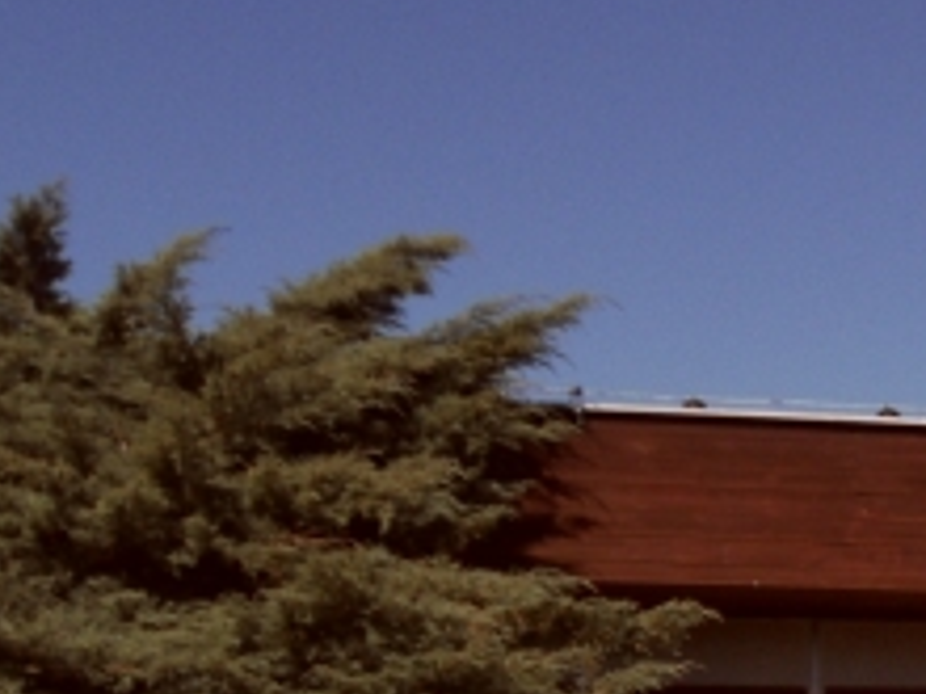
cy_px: 900
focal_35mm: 102
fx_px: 2729
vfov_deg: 13.9
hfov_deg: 18.1
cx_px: 1158
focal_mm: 6.3
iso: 80
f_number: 8.2
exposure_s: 1/350
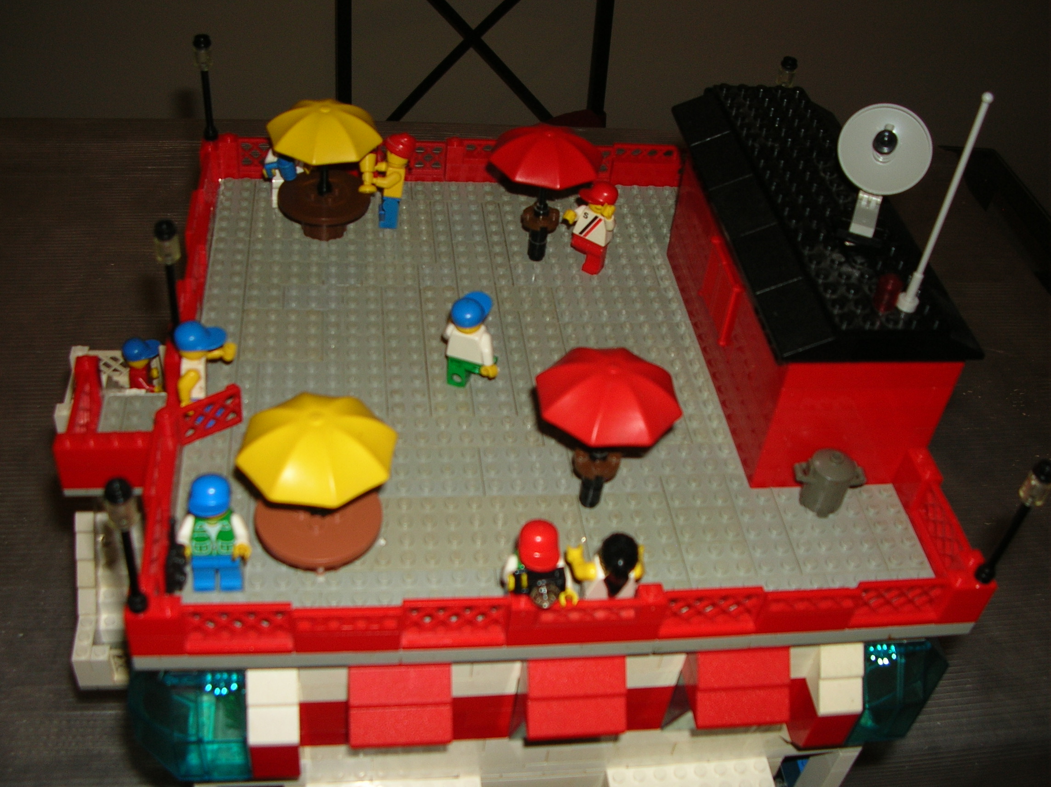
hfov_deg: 50.2
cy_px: 394
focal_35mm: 37
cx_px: 526
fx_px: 1122
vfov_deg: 38.6
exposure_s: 1/60.1
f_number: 2.9
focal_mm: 6.2
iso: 50
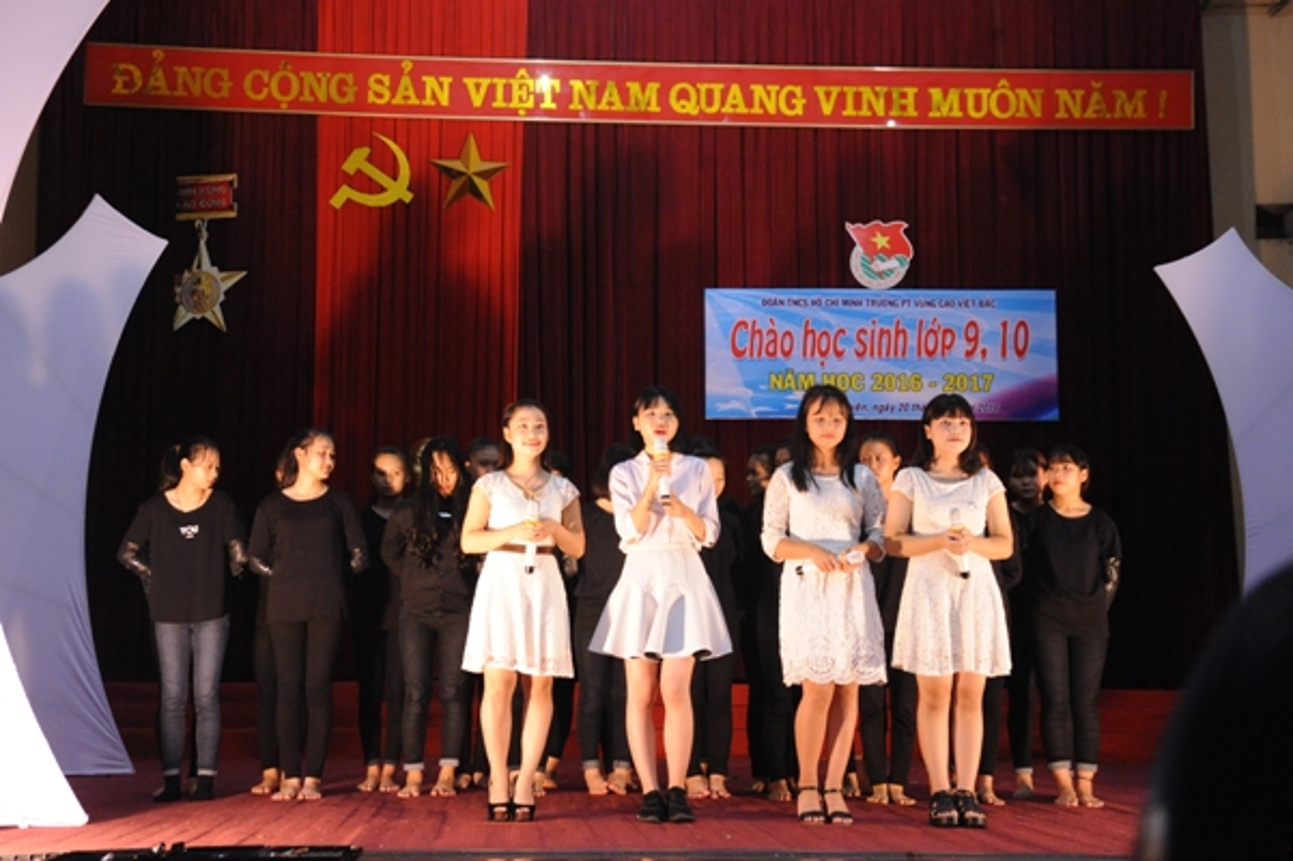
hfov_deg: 39.6
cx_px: 646
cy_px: 430
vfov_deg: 27.0
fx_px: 1795
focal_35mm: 50
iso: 5000
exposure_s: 1/60
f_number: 5.6
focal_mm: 50
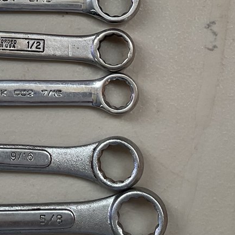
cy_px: -50
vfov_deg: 18.5
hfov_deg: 19.2
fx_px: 684
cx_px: 34
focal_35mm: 89
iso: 32
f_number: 1.8
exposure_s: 1/120
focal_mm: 3
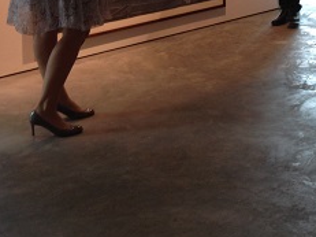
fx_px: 885
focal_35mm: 97
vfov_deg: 14.7
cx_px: 391
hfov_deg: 19.0
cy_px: -53
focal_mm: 4.28
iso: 50
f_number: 2.4
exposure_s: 1/20
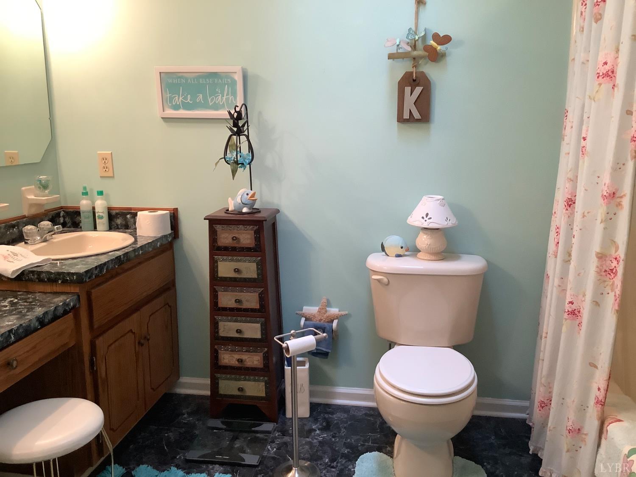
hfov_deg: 58.4
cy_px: 238
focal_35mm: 31
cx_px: 318
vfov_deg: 45.4
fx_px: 570
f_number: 2.4
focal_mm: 3.3
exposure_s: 1/60
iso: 200
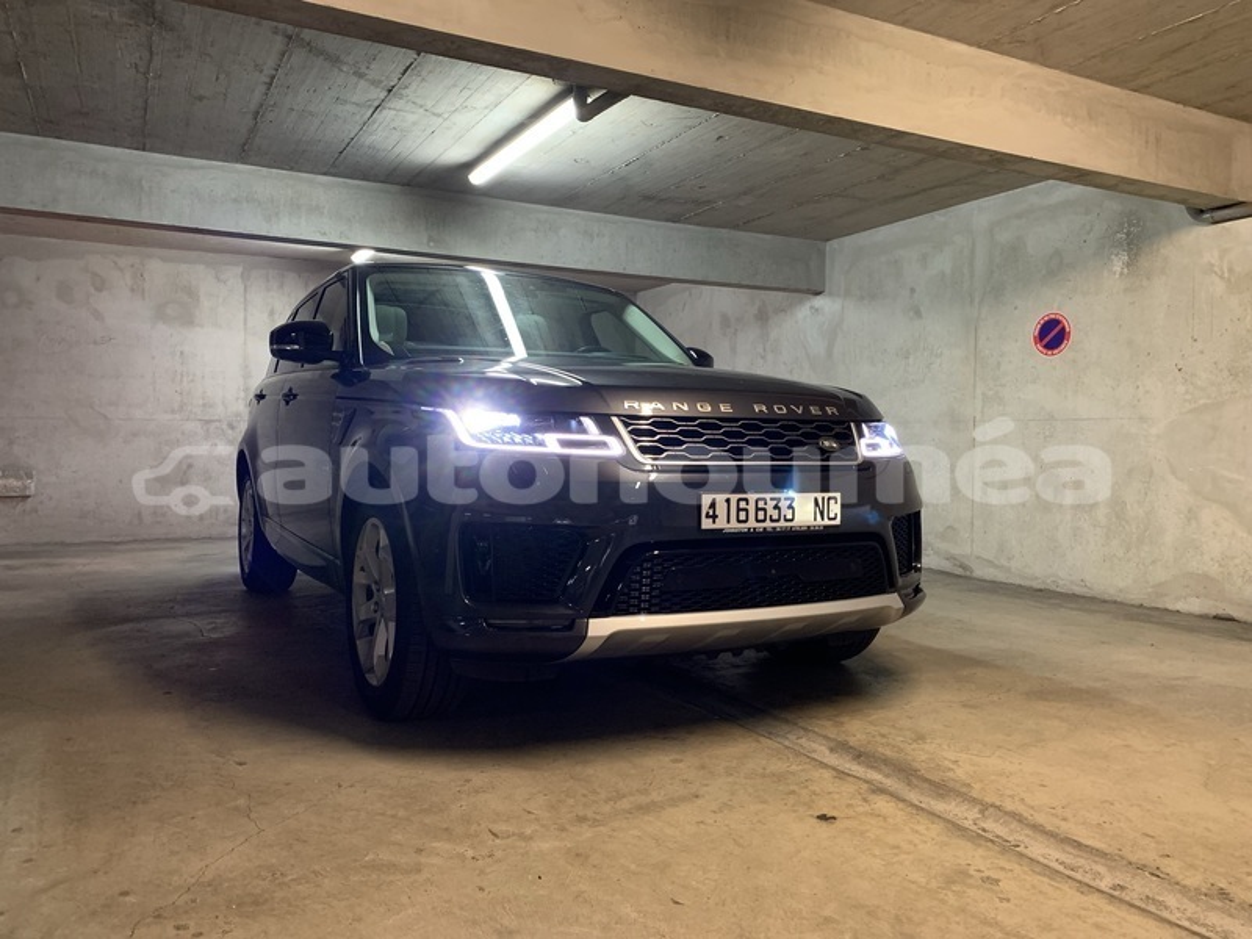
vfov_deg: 53.1
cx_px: 626
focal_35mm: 26
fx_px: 940
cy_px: 470
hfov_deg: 67.3
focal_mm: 4.25
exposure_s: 1/33
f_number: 1.8
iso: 400
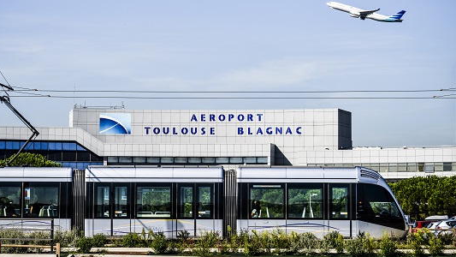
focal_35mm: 118
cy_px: 96
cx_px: 207
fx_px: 1427
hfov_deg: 18.2
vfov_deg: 10.3
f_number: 11
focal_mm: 100
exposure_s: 1/250
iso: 100
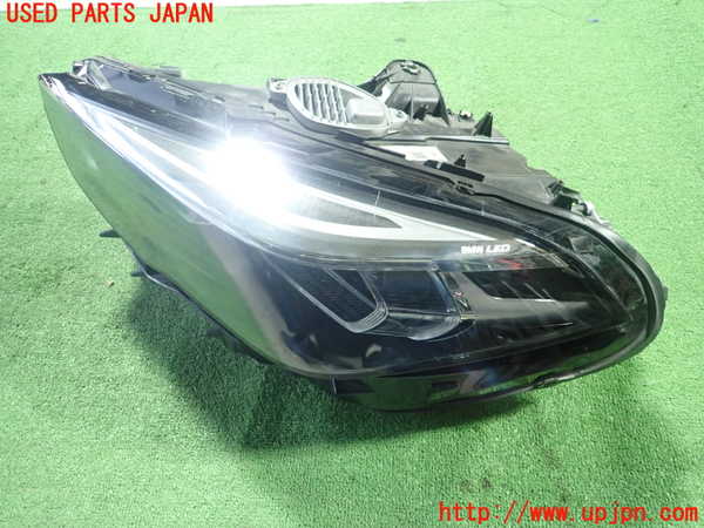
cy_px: 264
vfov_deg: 54.9
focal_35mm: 25
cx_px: 352
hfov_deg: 69.4
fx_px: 508
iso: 500
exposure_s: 1/30
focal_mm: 4.5
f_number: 2
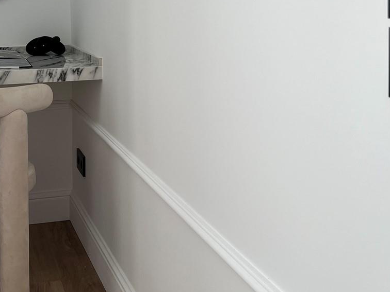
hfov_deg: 34.4
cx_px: 111
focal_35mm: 55
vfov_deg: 25.6
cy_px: 23
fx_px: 620
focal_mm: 5.7
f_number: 1.5
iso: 32
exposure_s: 1/141
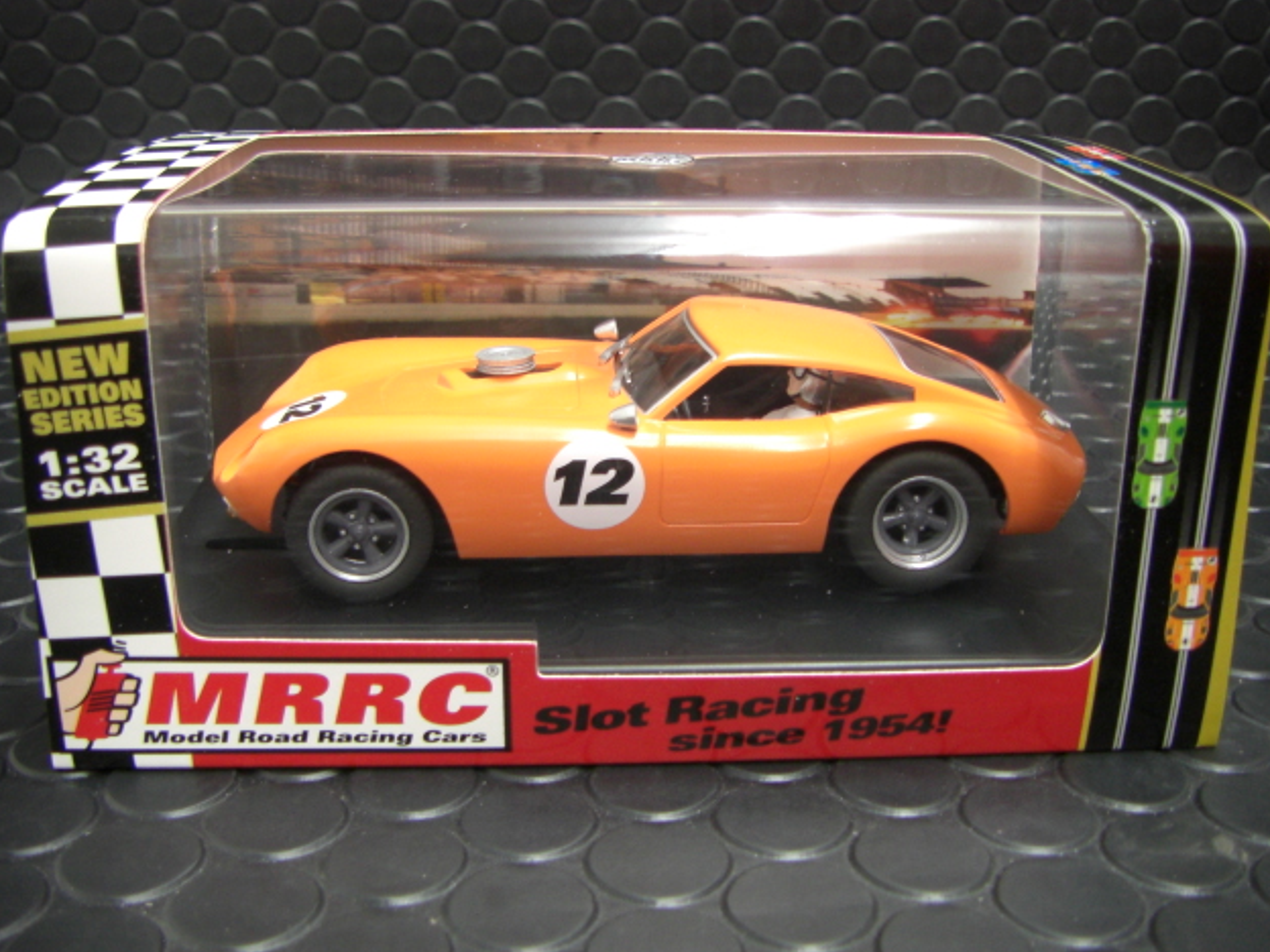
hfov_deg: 47.9
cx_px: 625
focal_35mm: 39
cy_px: 482
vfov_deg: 36.8
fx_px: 1431
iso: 200
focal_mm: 6.3
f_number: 3.4
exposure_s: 1/13
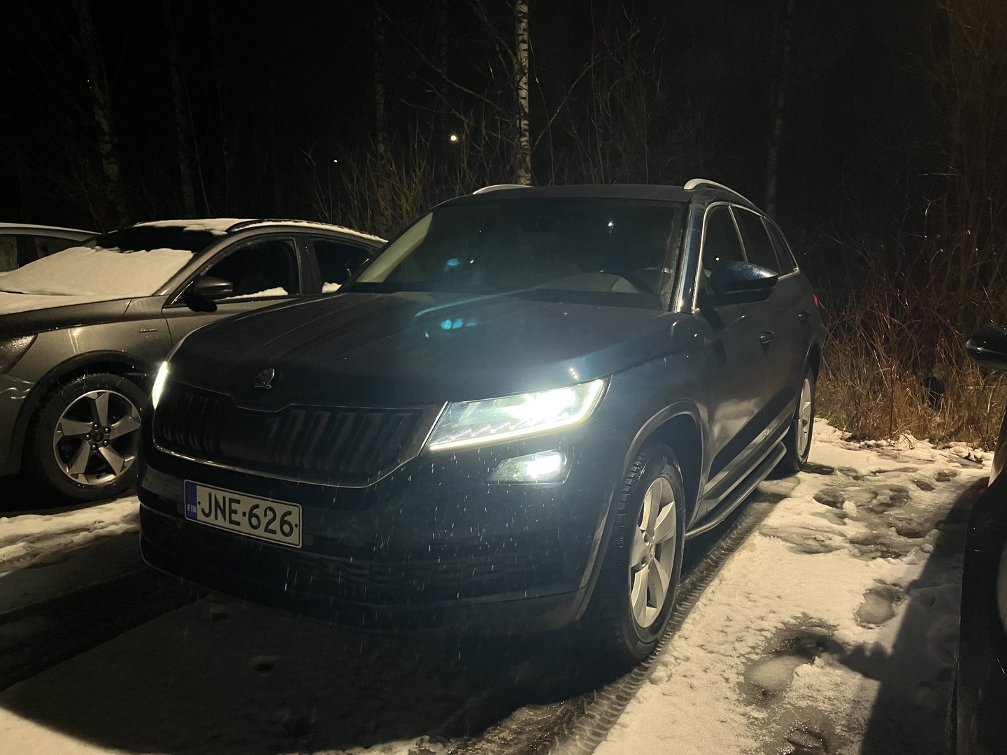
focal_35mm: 28
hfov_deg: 63.4
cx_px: 504
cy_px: 378
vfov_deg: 49.7
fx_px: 815
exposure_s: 1/60
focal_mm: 3.99
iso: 100
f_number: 1.8
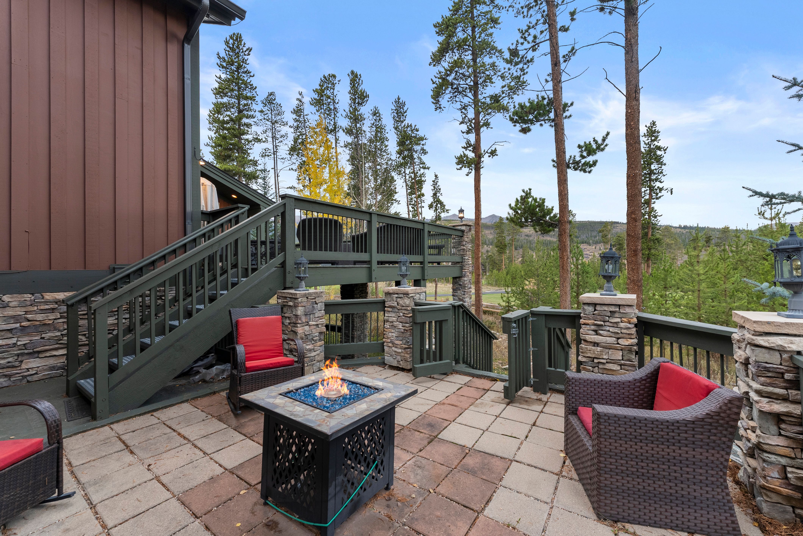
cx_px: 402
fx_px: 312
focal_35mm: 14
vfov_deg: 81.3
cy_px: 268
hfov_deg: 104.2
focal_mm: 14
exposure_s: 1/25
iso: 250
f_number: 6.3
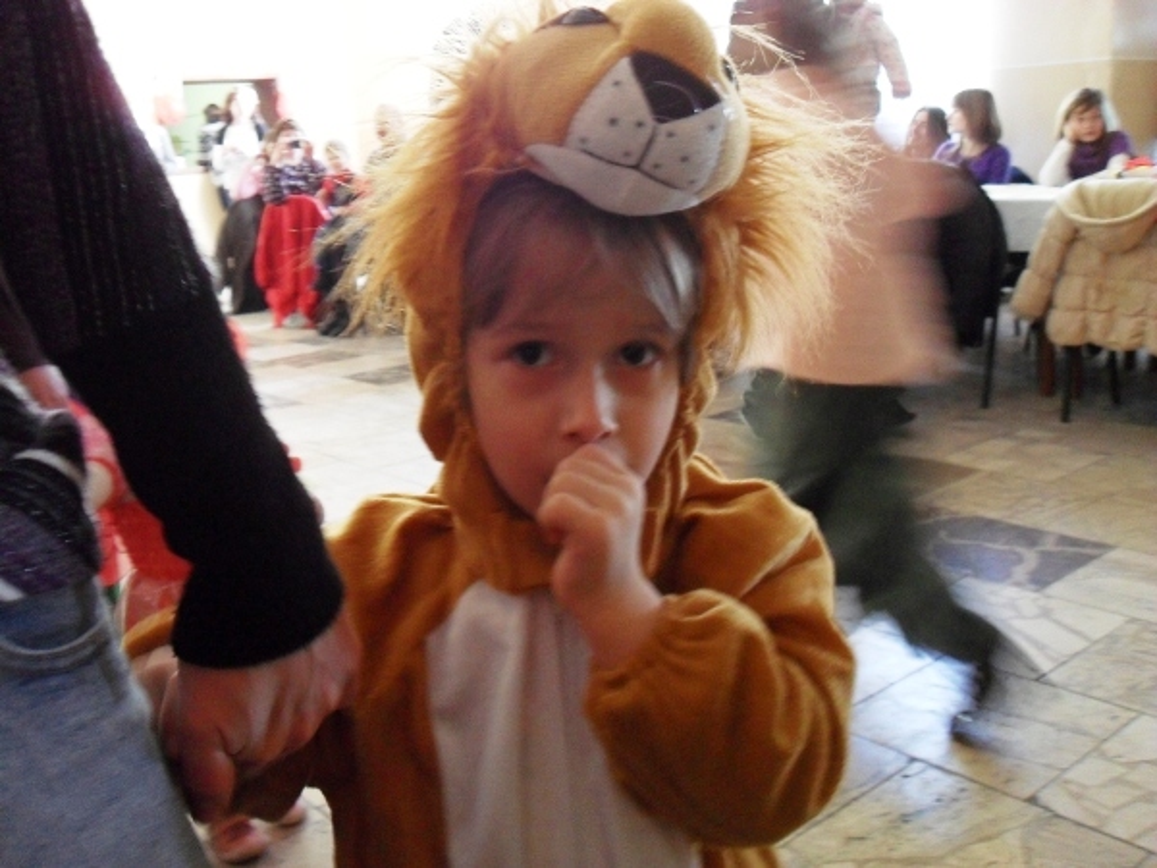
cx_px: 578
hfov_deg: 52.6
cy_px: 434
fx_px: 1170
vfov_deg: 40.7
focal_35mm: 35
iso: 240
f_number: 2.8
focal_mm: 6.2
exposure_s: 1/15
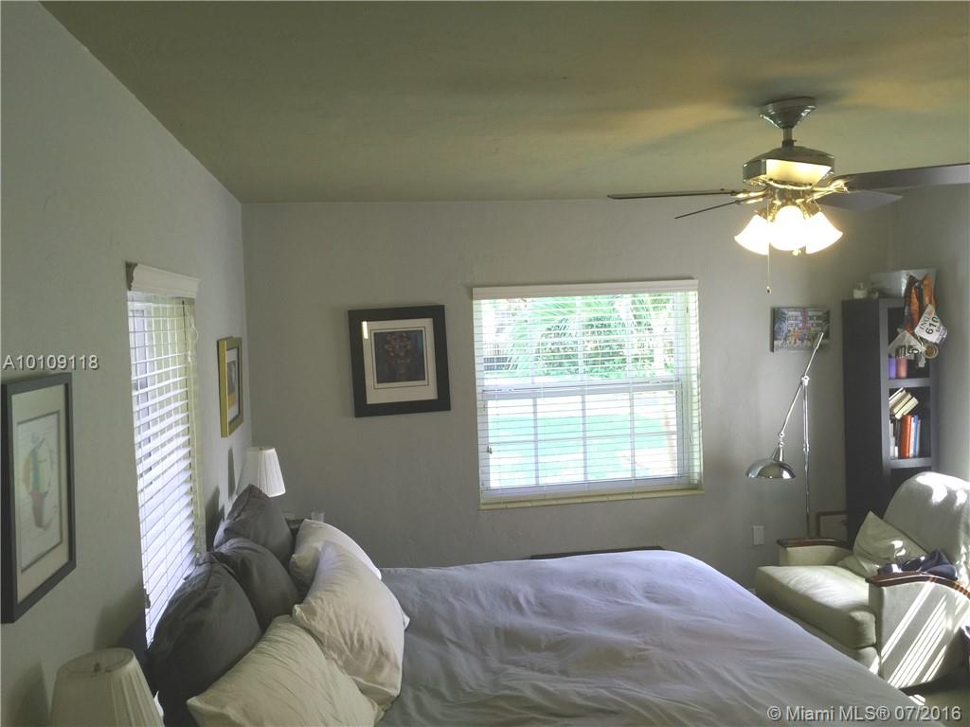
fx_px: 813
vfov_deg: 48.2
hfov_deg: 61.7
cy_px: 364
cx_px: 485
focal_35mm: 29
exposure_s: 1/40
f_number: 2.2
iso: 40
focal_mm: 4.15
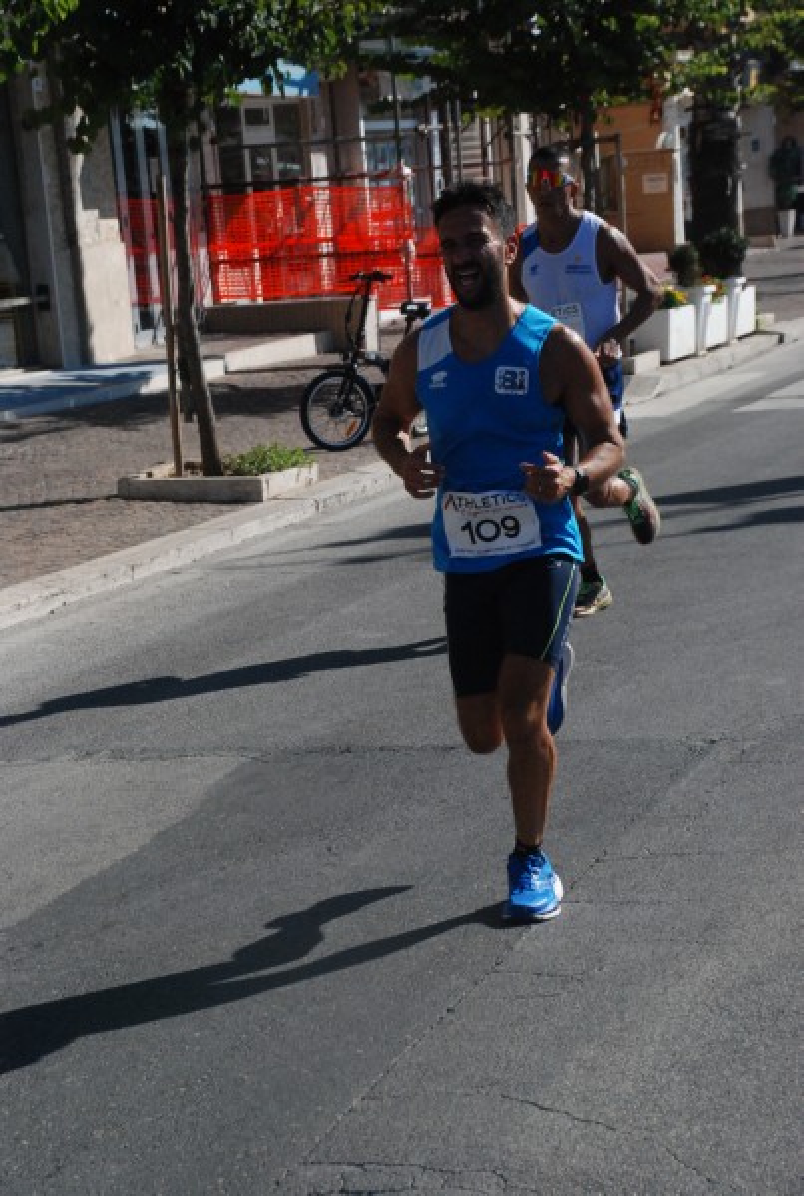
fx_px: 3099
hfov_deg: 14.8
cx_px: 402
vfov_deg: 21.9
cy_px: 598
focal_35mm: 93
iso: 1000
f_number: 8
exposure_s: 1/2000
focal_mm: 62
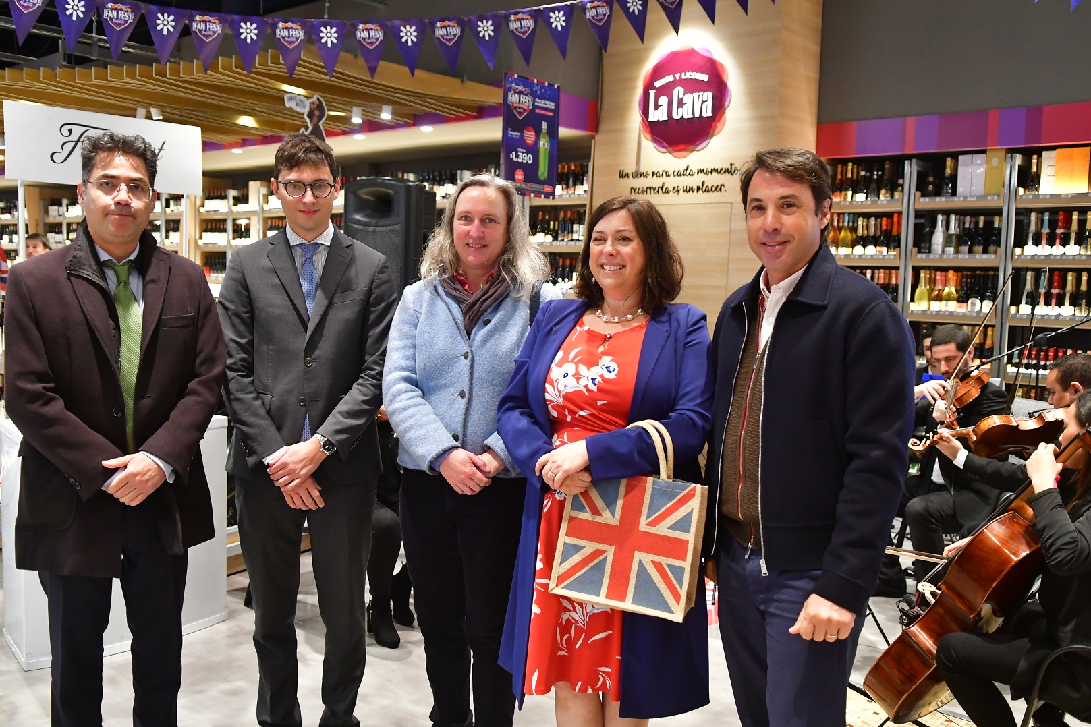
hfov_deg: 60.3
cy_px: 375
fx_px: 939
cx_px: 541
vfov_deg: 42.3
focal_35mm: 31
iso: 3200
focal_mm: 20
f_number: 3.5
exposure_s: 1/200
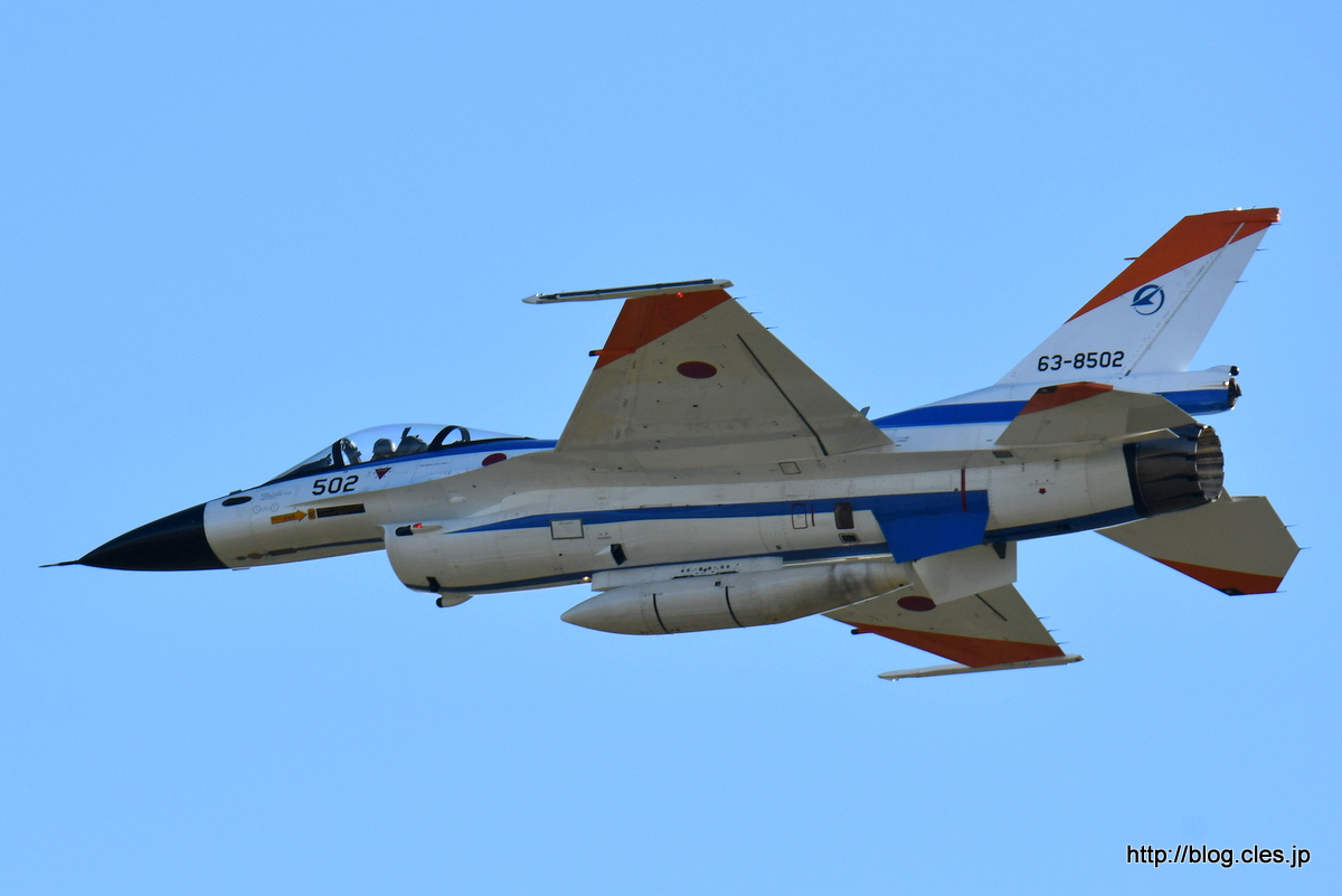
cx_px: 671
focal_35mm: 600
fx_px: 22374
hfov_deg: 3.4
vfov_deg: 2.3
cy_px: 448
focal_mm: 400
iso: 160
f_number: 8
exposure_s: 1/1250
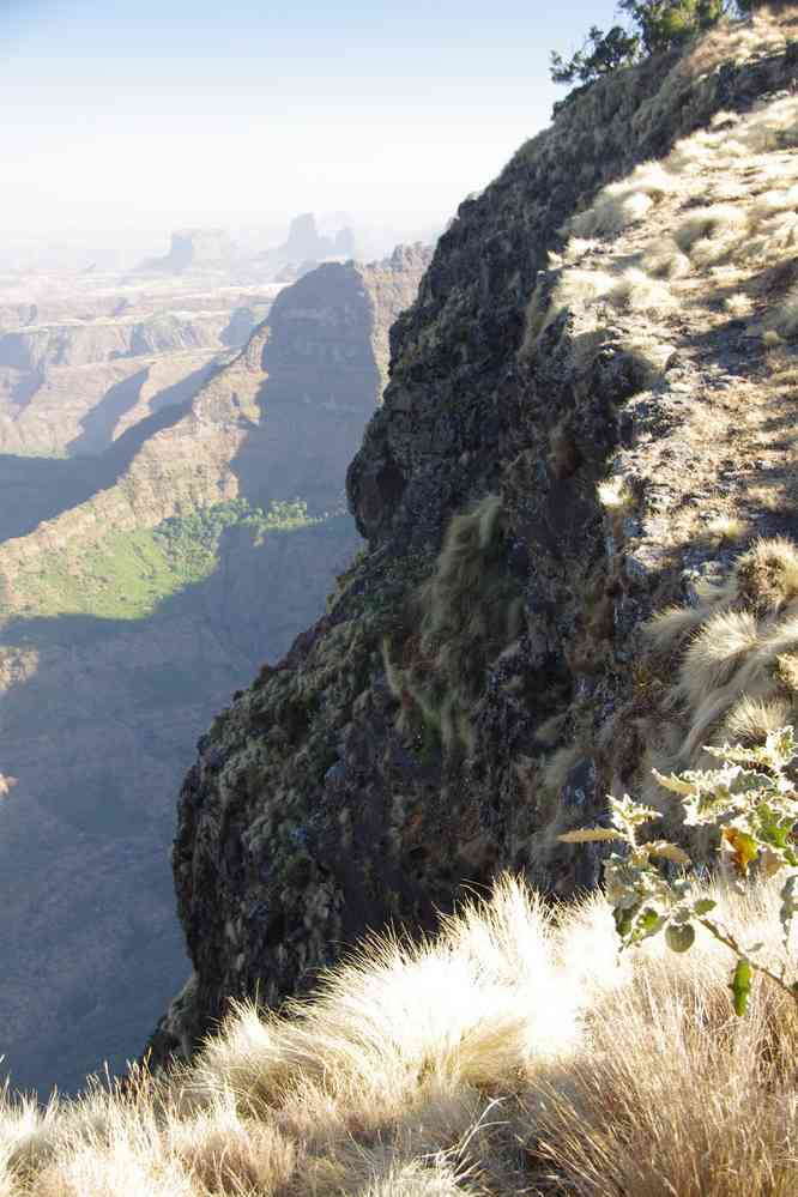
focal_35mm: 52
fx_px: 1745
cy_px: 598
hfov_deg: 25.8
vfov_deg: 37.9
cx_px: 399
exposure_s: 1/60
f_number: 6.3
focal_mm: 35
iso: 400
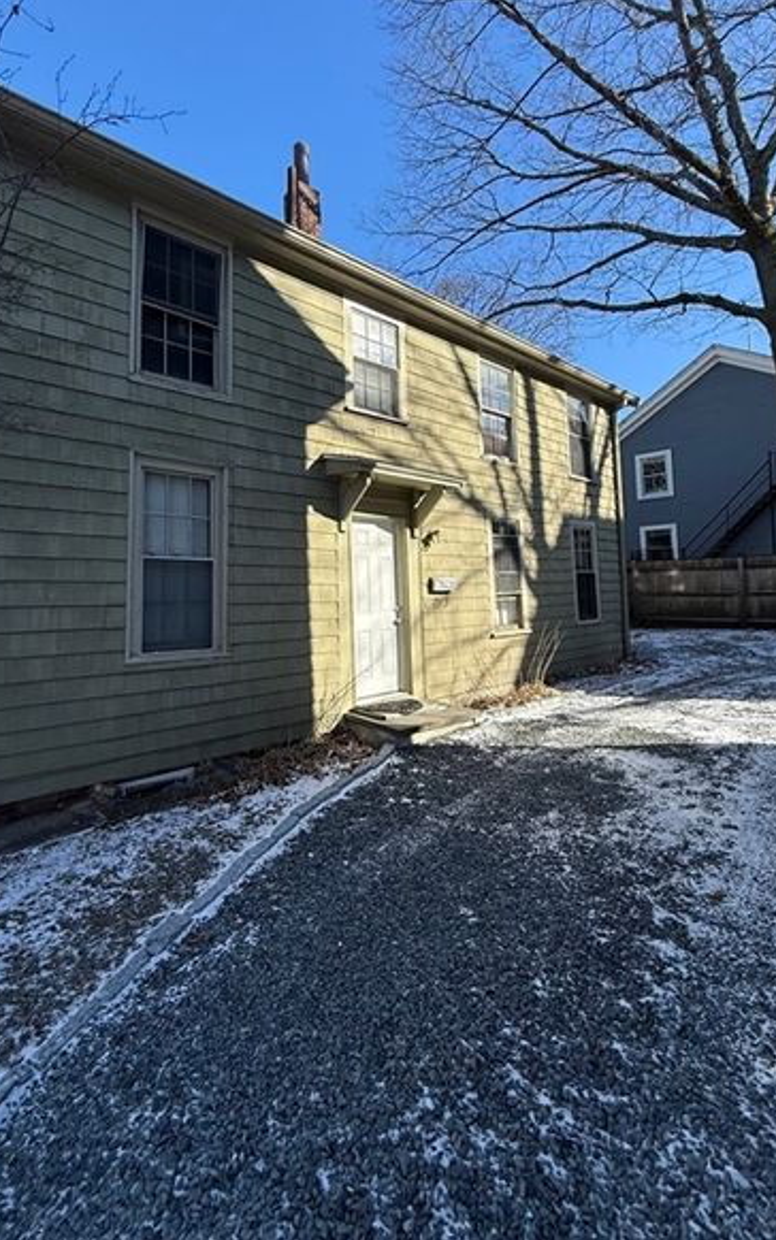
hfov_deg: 67.7
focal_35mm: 17
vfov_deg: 94.0
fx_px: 575
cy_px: 555
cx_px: 333
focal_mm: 2.22
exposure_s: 1/1235
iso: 64
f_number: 2.2
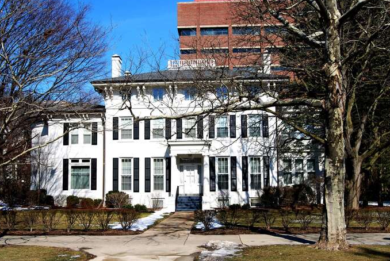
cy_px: 137
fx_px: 499
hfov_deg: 42.7
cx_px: 178
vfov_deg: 29.3
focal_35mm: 46
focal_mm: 26
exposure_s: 1/250
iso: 110
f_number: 10
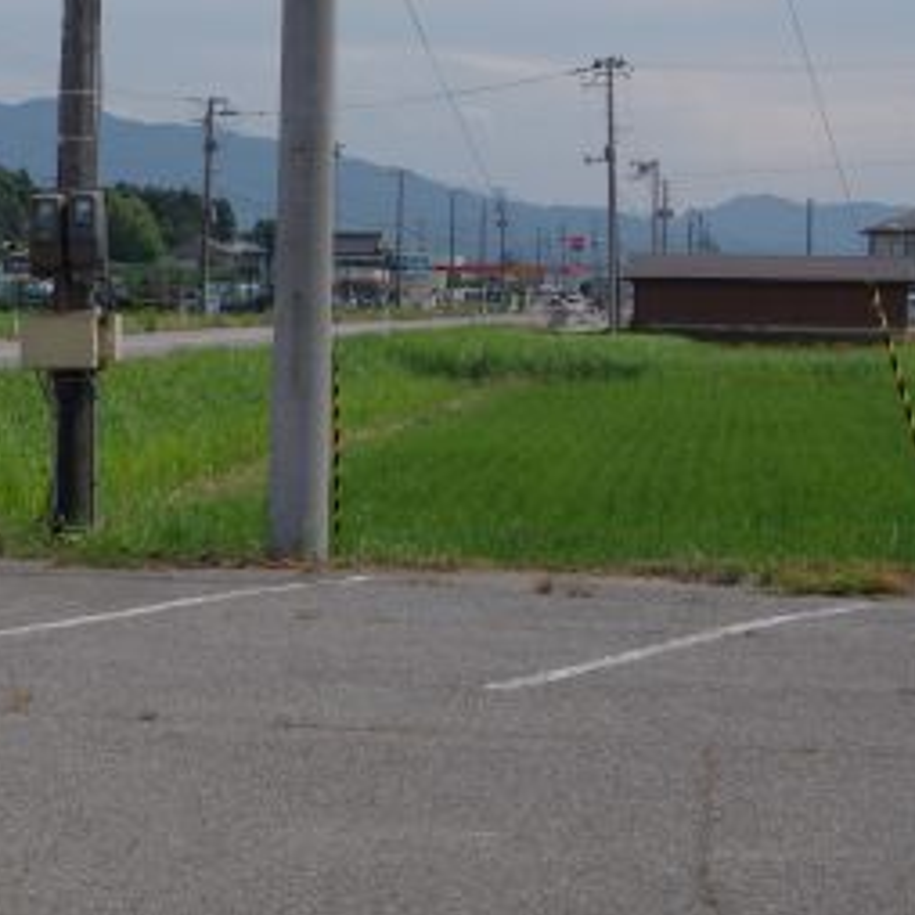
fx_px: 2691
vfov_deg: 19.1
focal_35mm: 90
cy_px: 186
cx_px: -202
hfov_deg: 18.2
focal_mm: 28
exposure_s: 1/500
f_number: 9
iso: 200
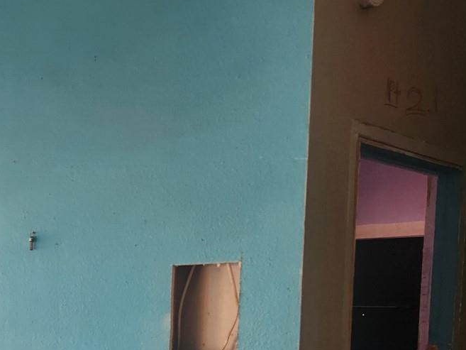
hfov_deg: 30.9
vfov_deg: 24.4
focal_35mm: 56
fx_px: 754
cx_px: -36
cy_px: 381
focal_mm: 5.54
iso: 160
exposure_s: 1/120
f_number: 1.8
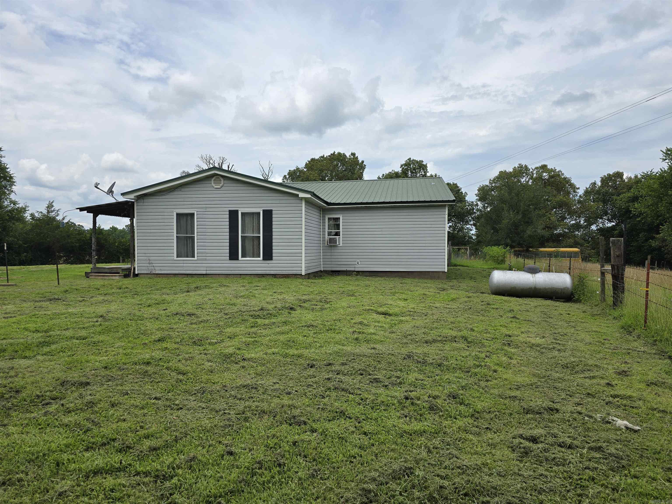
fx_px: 446
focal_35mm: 23
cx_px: 336
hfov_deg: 73.9
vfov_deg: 58.9
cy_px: 252
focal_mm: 6.3
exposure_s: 1/1076
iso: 12
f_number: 1.7
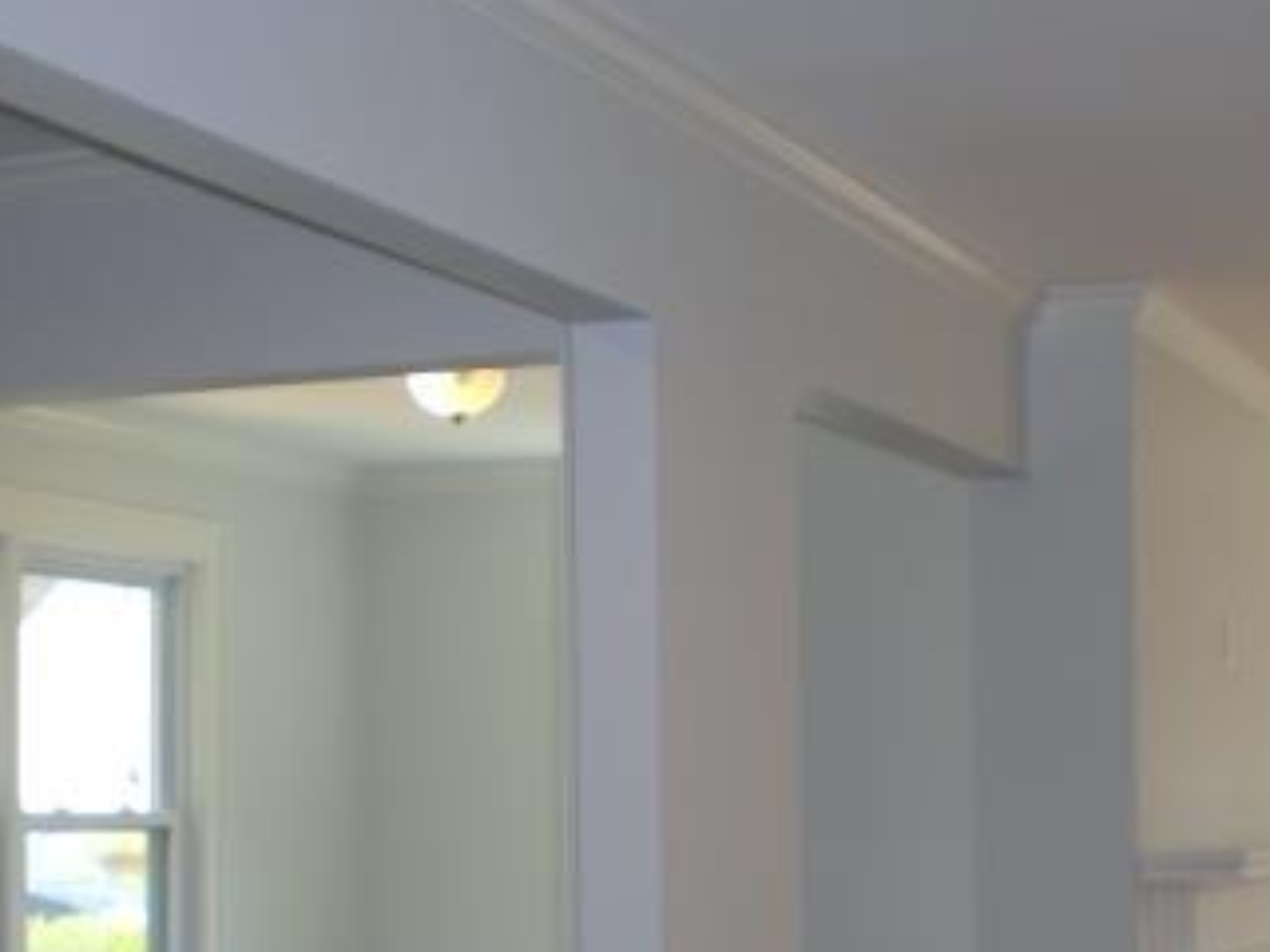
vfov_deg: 19.2
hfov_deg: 25.6
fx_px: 2788
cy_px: 746
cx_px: 746
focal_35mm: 76
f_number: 3.1
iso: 100
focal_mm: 6.3
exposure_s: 1/100
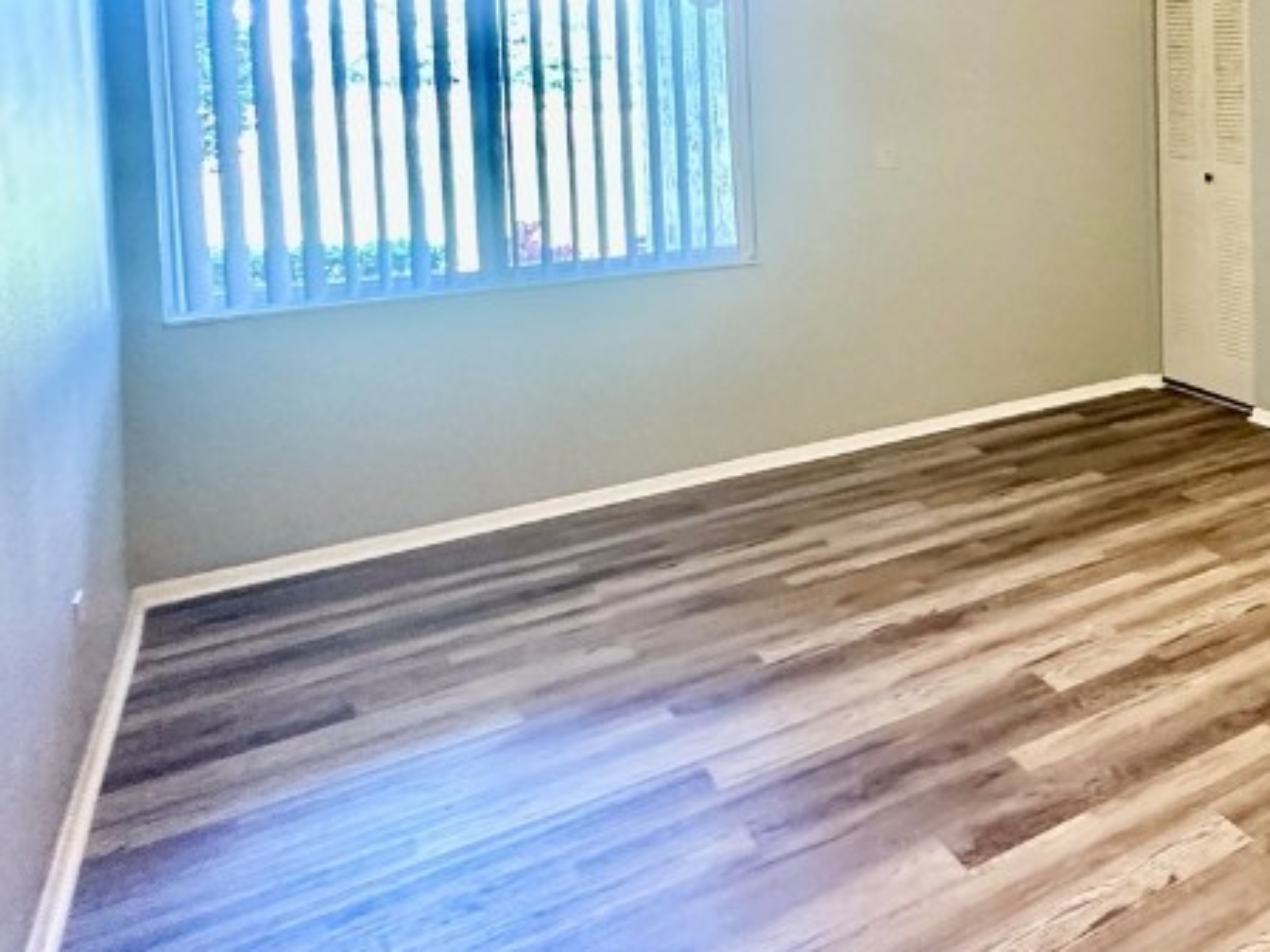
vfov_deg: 41.3
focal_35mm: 32
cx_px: 1420
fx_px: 1174
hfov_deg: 43.1
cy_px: 128
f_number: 2.2
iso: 400
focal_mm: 2.22
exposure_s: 1/60
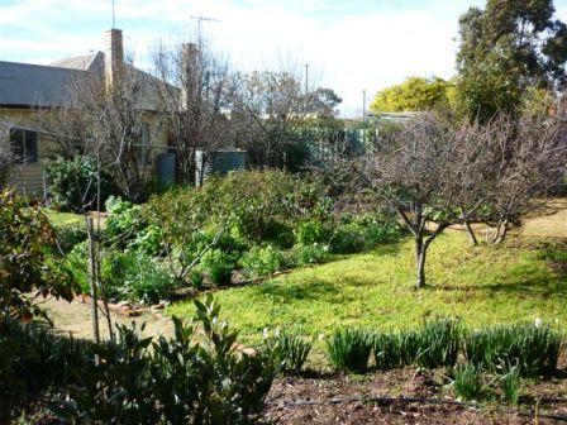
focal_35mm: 33
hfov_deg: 55.4
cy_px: 212
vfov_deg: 42.9
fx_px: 541
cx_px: 284
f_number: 2.8
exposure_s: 1/400
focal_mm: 5.5
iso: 80
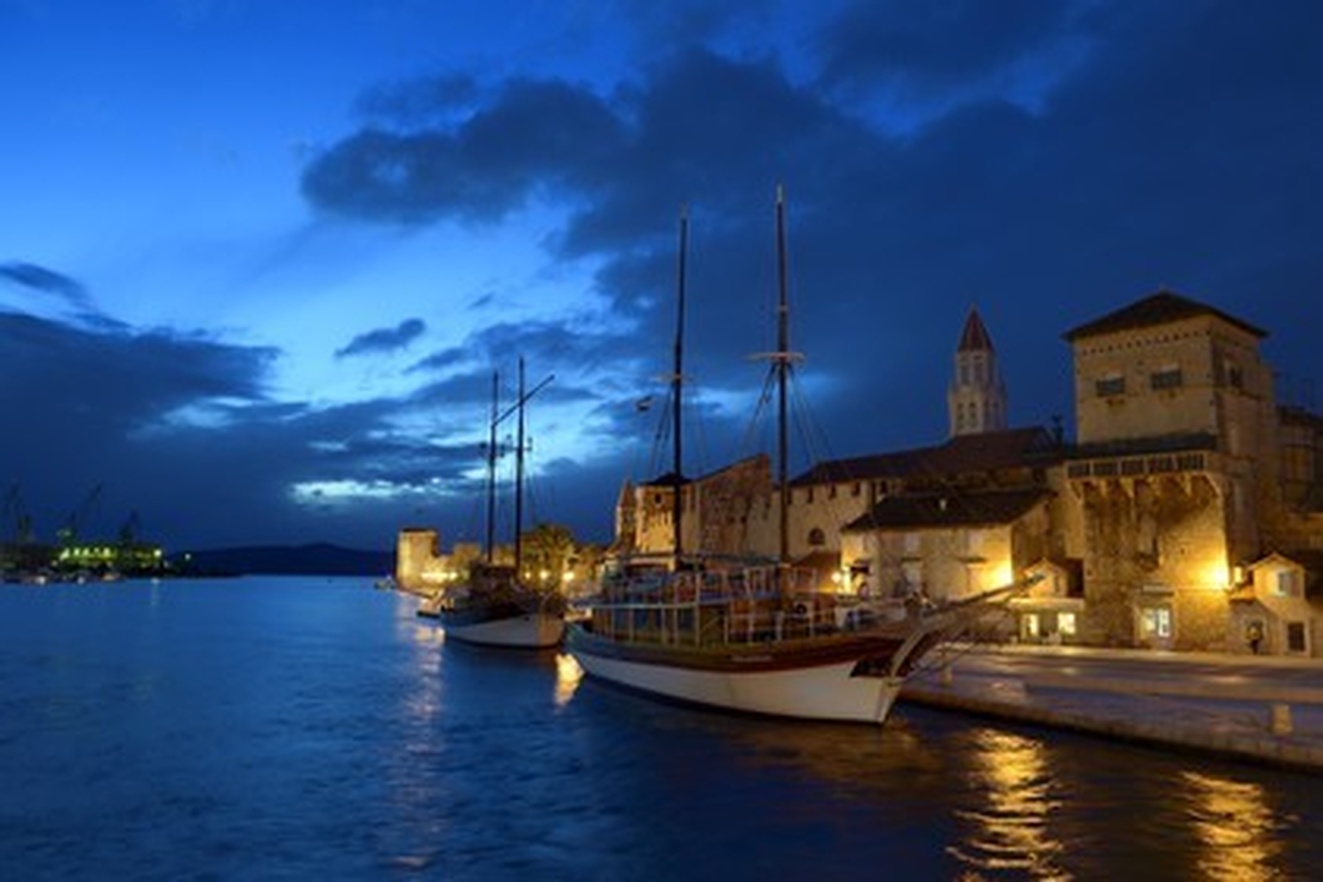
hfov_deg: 69.4
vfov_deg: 49.6
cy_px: 441
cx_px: 662
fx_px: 955
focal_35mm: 26
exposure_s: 1.6
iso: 400
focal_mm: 26
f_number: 5.6
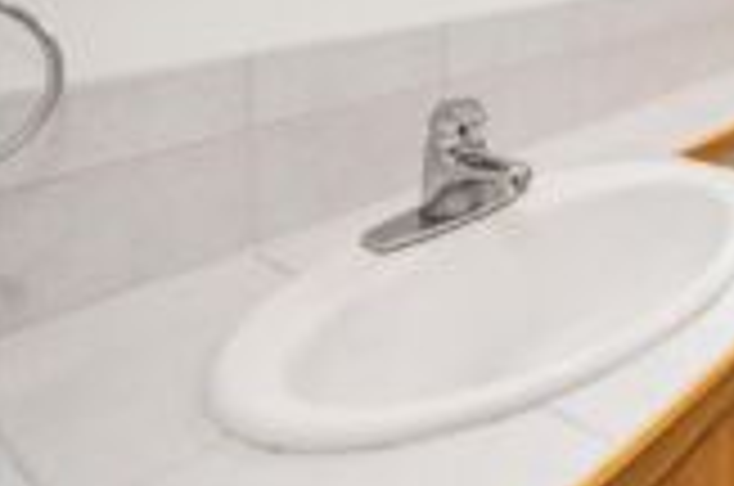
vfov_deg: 33.4
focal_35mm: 32
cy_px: -97
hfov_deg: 40.5
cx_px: 887
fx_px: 651
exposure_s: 1/60
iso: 125
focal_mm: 13
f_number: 7.1
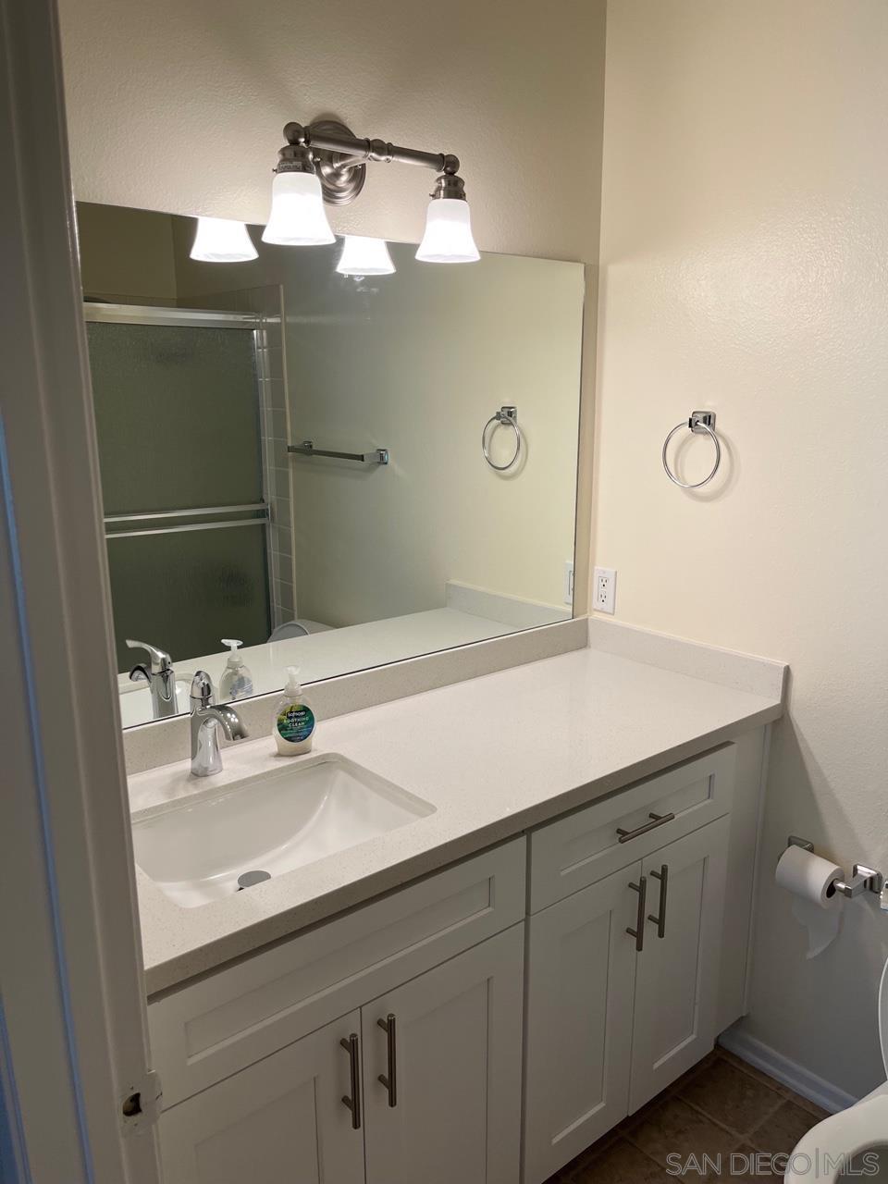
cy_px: 592
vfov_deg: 67.3
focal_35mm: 26
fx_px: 889
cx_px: 444
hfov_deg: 53.1
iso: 64
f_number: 1.6
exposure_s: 1/138
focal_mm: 5.1
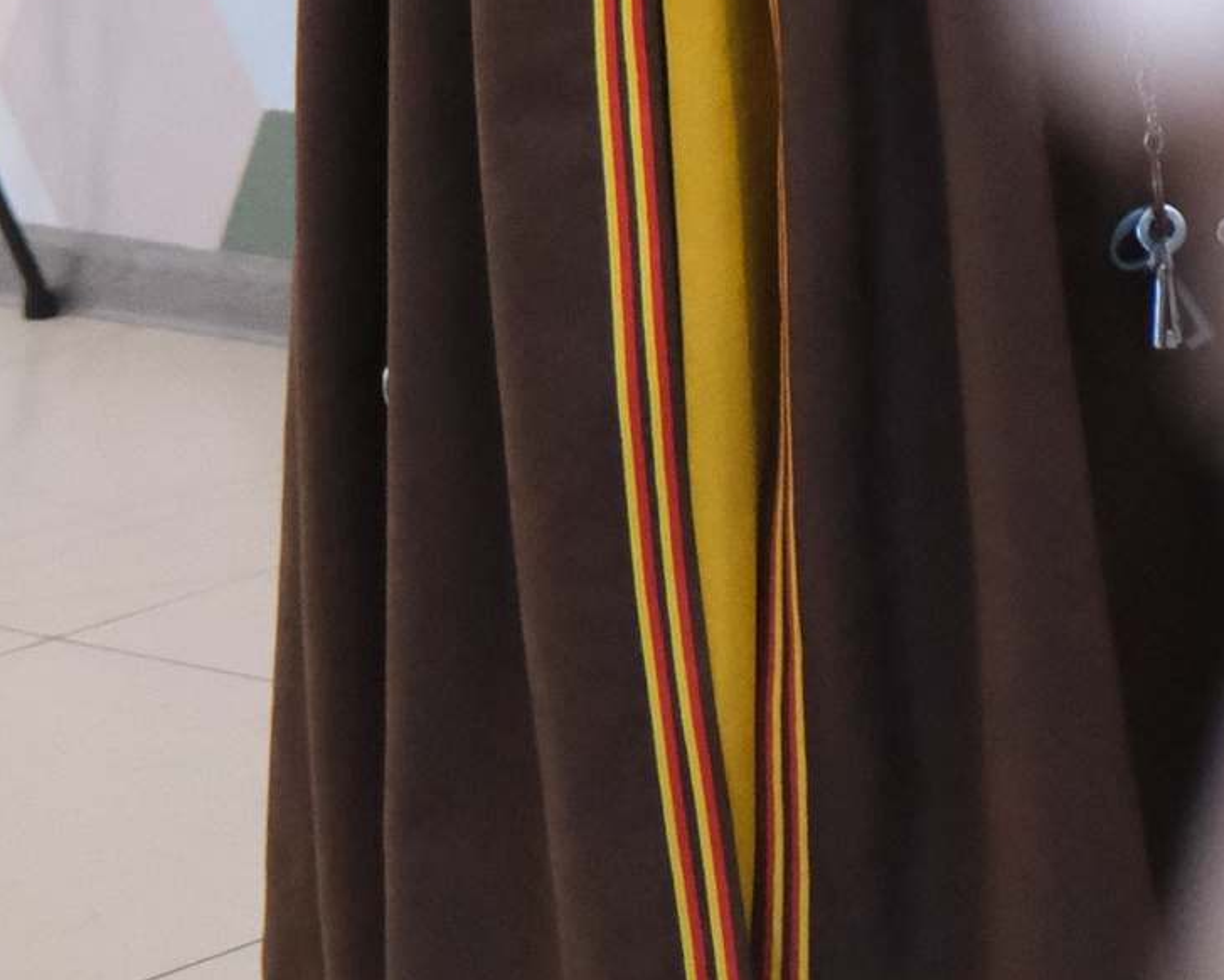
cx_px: 1817
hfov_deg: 8.5
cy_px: -1024
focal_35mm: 223
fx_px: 8080
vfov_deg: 6.7
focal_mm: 30.2
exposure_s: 1/100
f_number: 3.6
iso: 3200
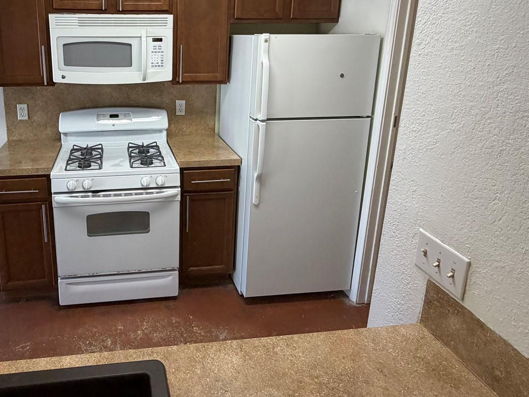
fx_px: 397
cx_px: 164
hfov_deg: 65.0
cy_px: 121
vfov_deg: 51.7
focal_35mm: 26
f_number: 2.2
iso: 250
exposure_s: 1/120
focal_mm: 2.22
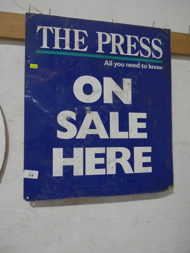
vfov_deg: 56.8
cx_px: 95
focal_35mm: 32
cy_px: 126
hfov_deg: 44.2
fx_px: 234
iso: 800
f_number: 3.6
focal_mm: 16
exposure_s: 1/60
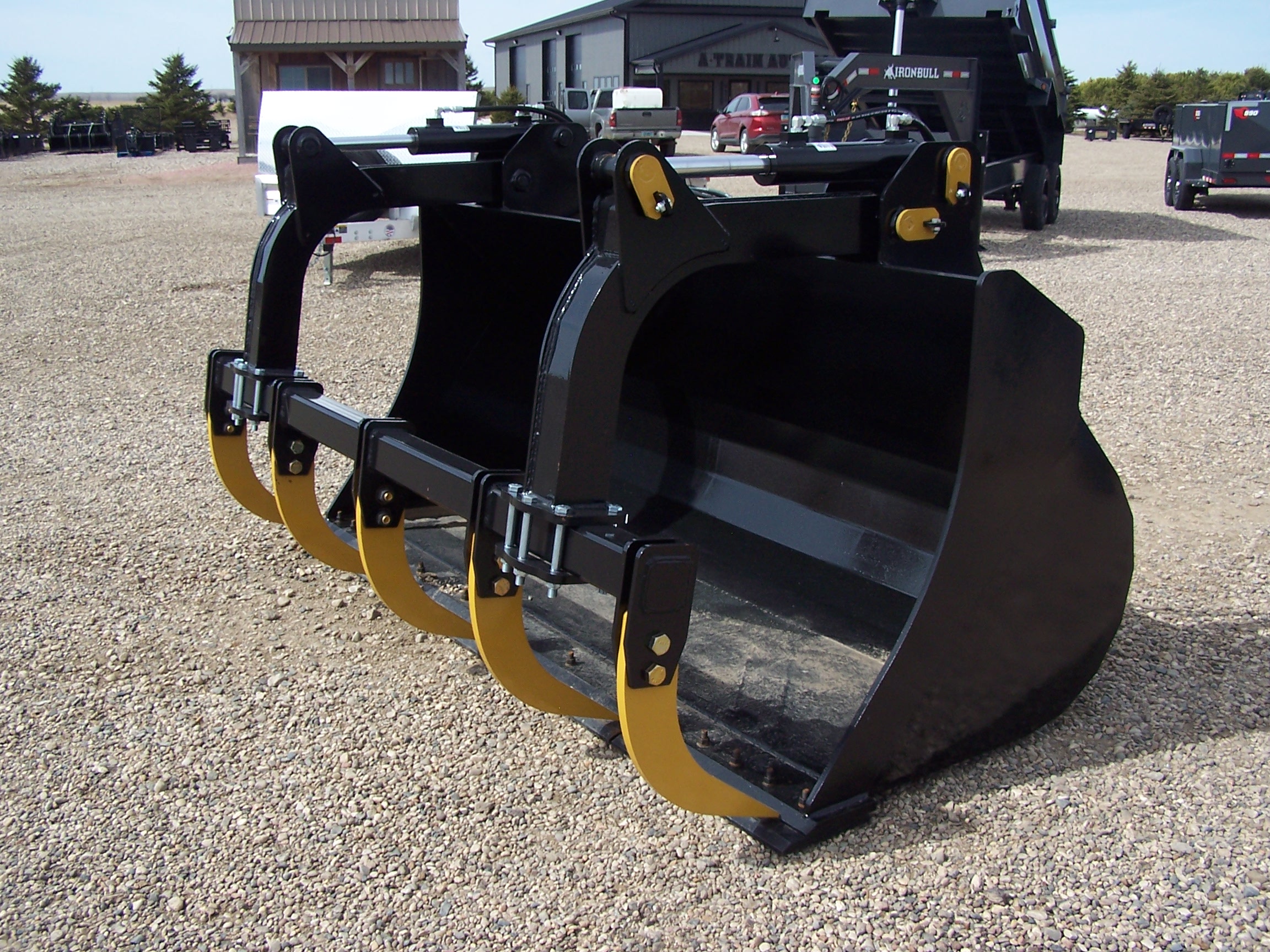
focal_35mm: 38
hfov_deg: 49.0
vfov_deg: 37.7
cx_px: 635
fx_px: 1394
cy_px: 476
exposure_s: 1/750
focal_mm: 6.3
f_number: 4
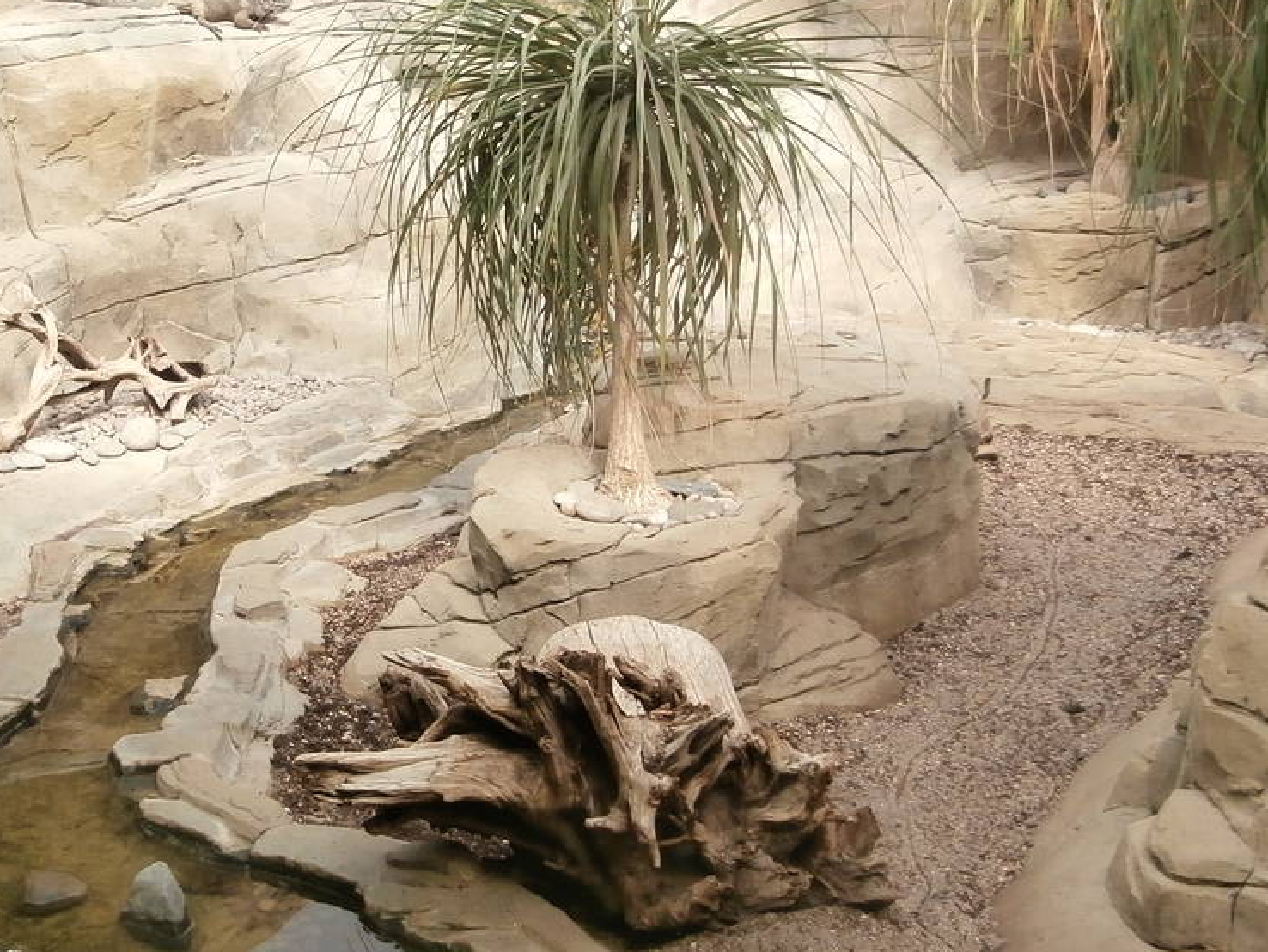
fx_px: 1905
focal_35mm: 52
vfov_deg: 28.0
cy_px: 431
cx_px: 402
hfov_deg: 36.4
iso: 100
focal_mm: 4.2
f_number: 3
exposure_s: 1/200
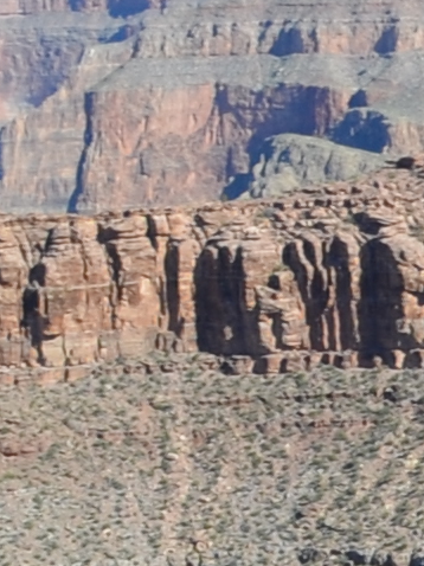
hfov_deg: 4.6
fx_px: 4855
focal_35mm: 297
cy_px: 121
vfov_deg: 6.7
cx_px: 1727
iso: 100
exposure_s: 1/320
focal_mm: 20
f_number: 9
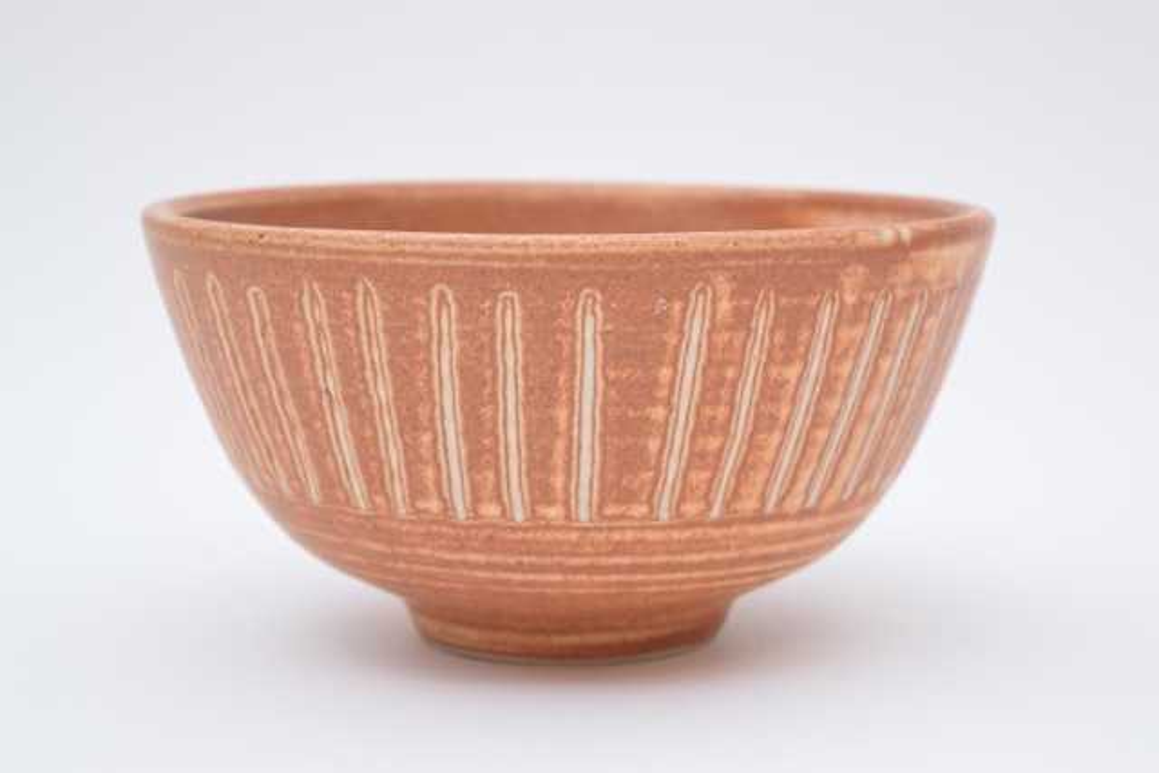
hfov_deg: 24.6
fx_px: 2656
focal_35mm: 82
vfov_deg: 16.6
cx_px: 580
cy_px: 386
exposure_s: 1/125
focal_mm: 55
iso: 800
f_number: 5.6
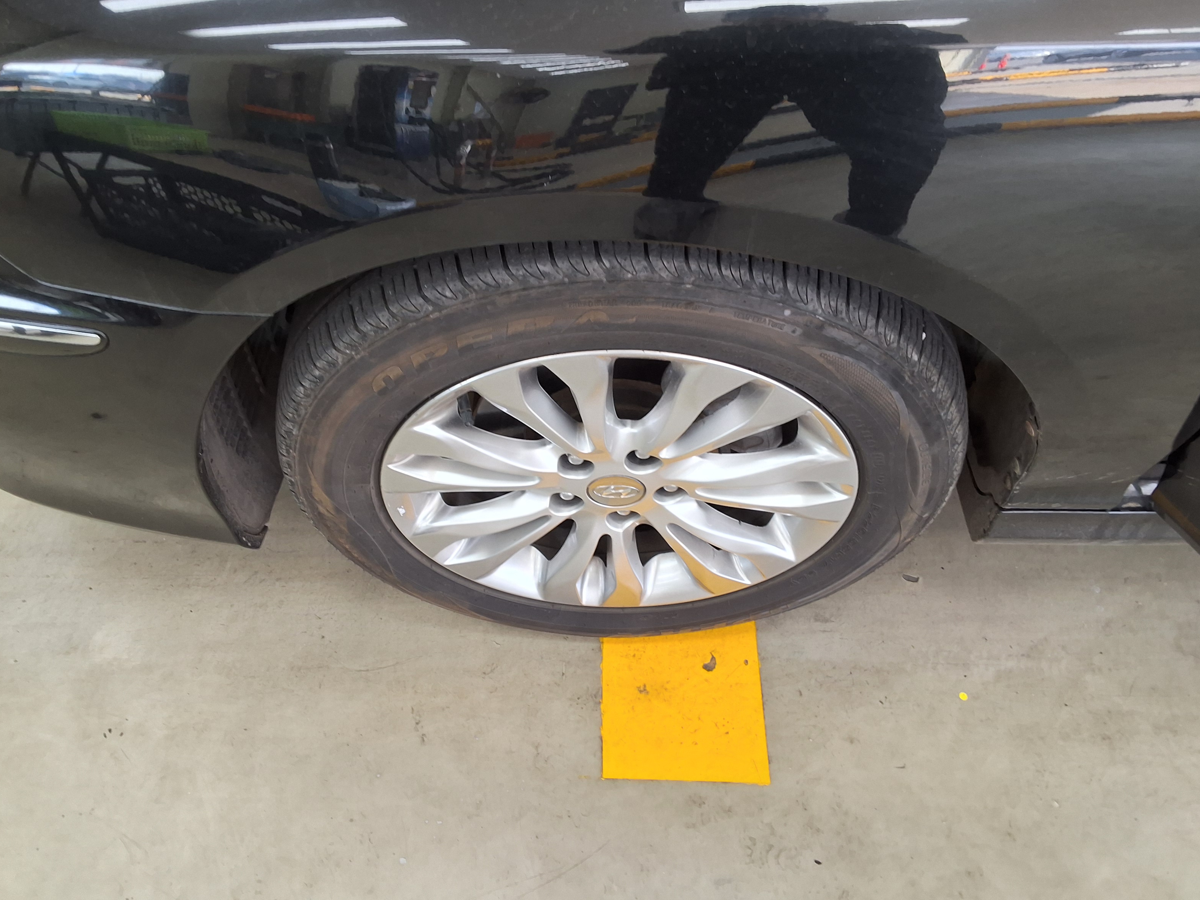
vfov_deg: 48.2
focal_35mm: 29
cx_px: 581
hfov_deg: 61.6
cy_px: 448
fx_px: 1005
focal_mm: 2.91
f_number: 1.9
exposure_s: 1/60
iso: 64
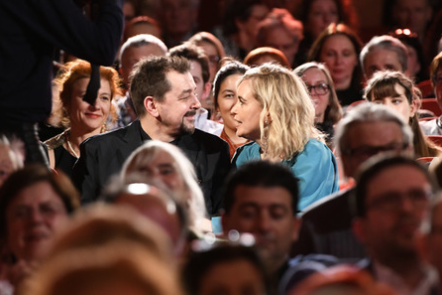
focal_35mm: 202
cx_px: 221
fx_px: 2479
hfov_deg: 10.2
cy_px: 148
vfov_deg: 6.8
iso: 3200
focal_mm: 200
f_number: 3.5
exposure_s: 1/80
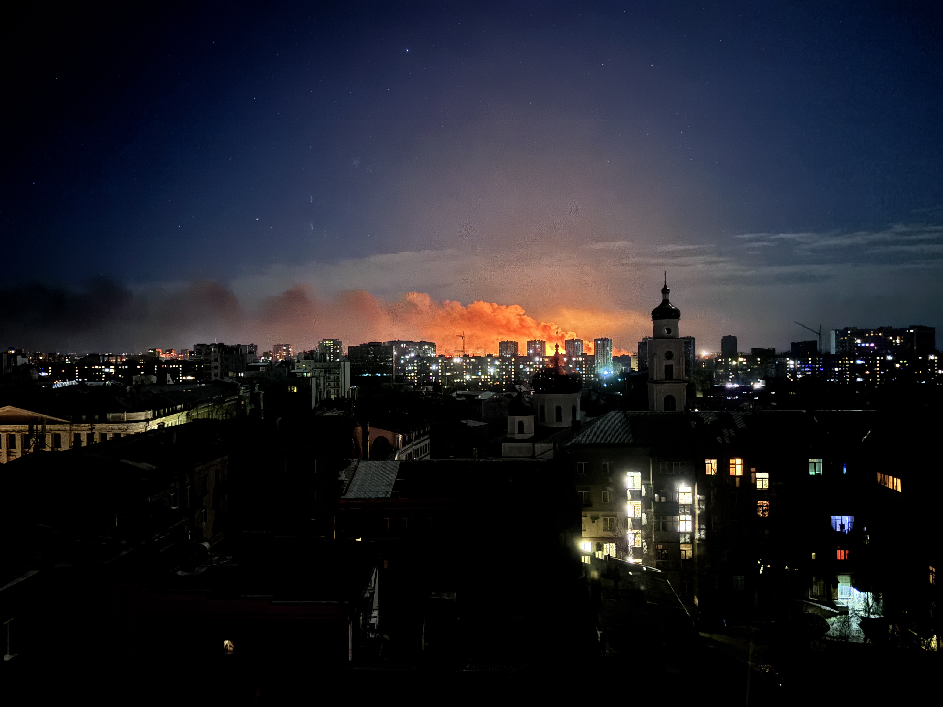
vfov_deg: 53.1
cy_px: 354
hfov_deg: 67.3
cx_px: 472
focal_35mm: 26
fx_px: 708
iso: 1600
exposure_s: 1/2
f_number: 1.6
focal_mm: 5.96
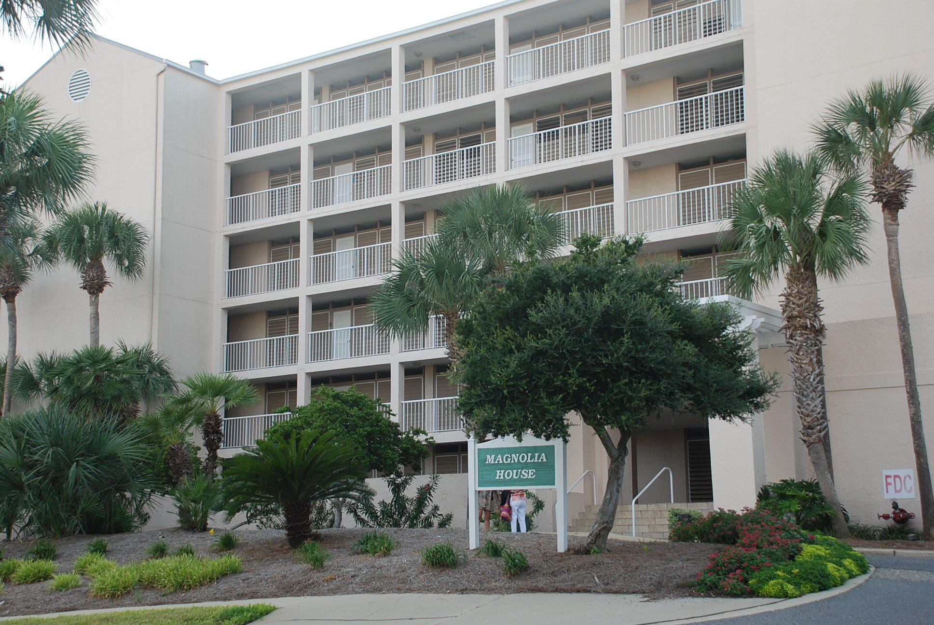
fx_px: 1247
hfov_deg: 41.1
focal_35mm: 48
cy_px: 312
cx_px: 467
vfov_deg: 28.2
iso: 125
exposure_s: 1/125
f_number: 5.6
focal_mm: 32
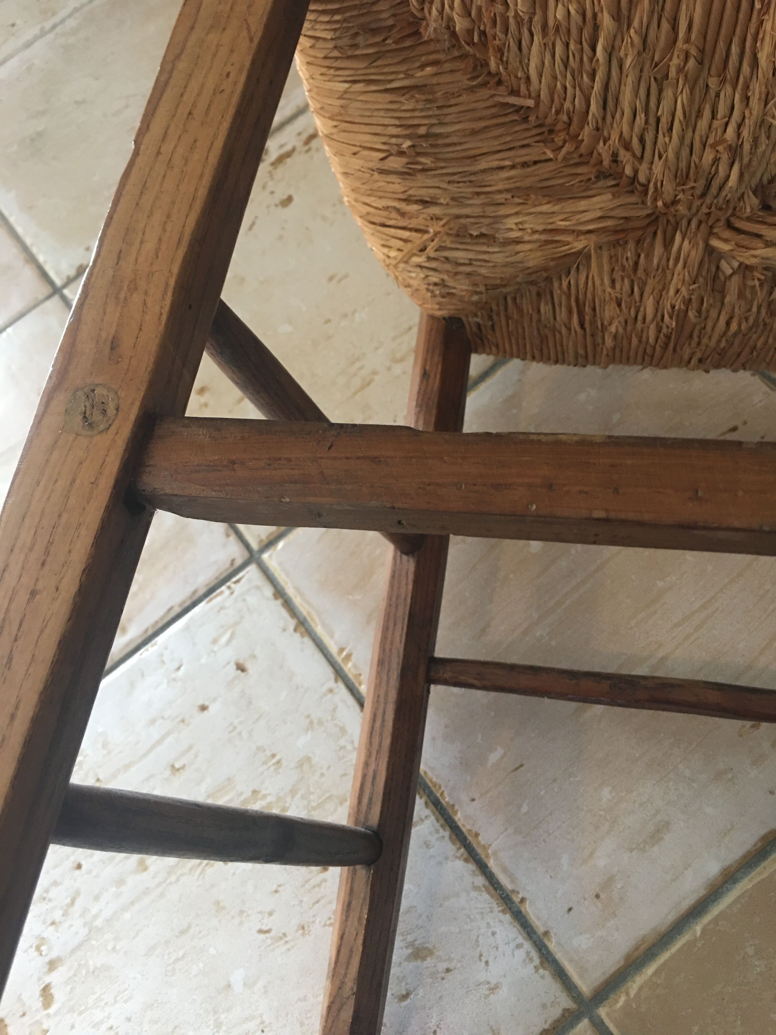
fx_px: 867
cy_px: 518
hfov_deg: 48.2
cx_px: 388
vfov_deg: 61.7
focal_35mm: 29
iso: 100
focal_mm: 4.15
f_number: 2.2
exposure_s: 1/17
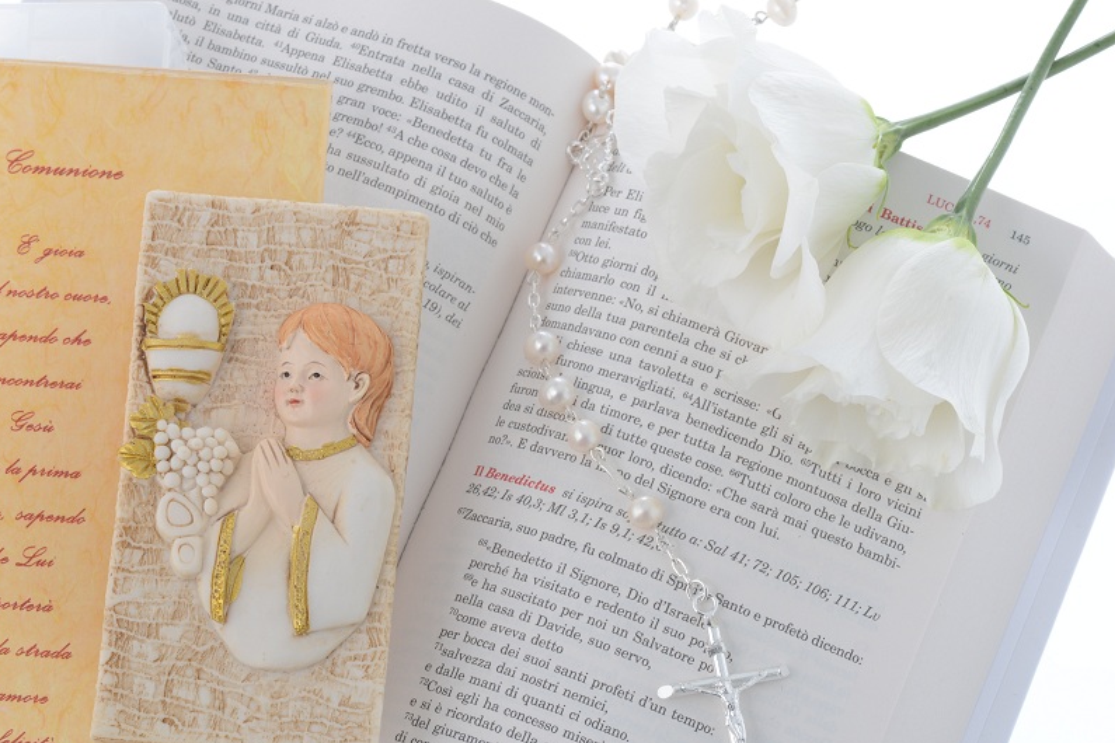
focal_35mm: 132
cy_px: 422
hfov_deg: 15.5
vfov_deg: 10.4
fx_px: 4088
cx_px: 436
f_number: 20
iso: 200
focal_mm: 105
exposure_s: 1/125
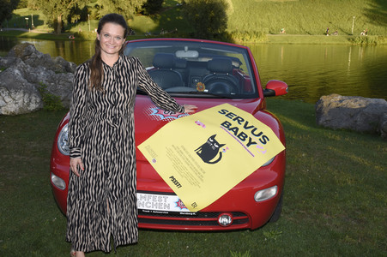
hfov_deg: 54.5
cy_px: 128
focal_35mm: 35
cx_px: 194
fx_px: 376
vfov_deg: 37.8
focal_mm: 35
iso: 500
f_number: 10
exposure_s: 1/160
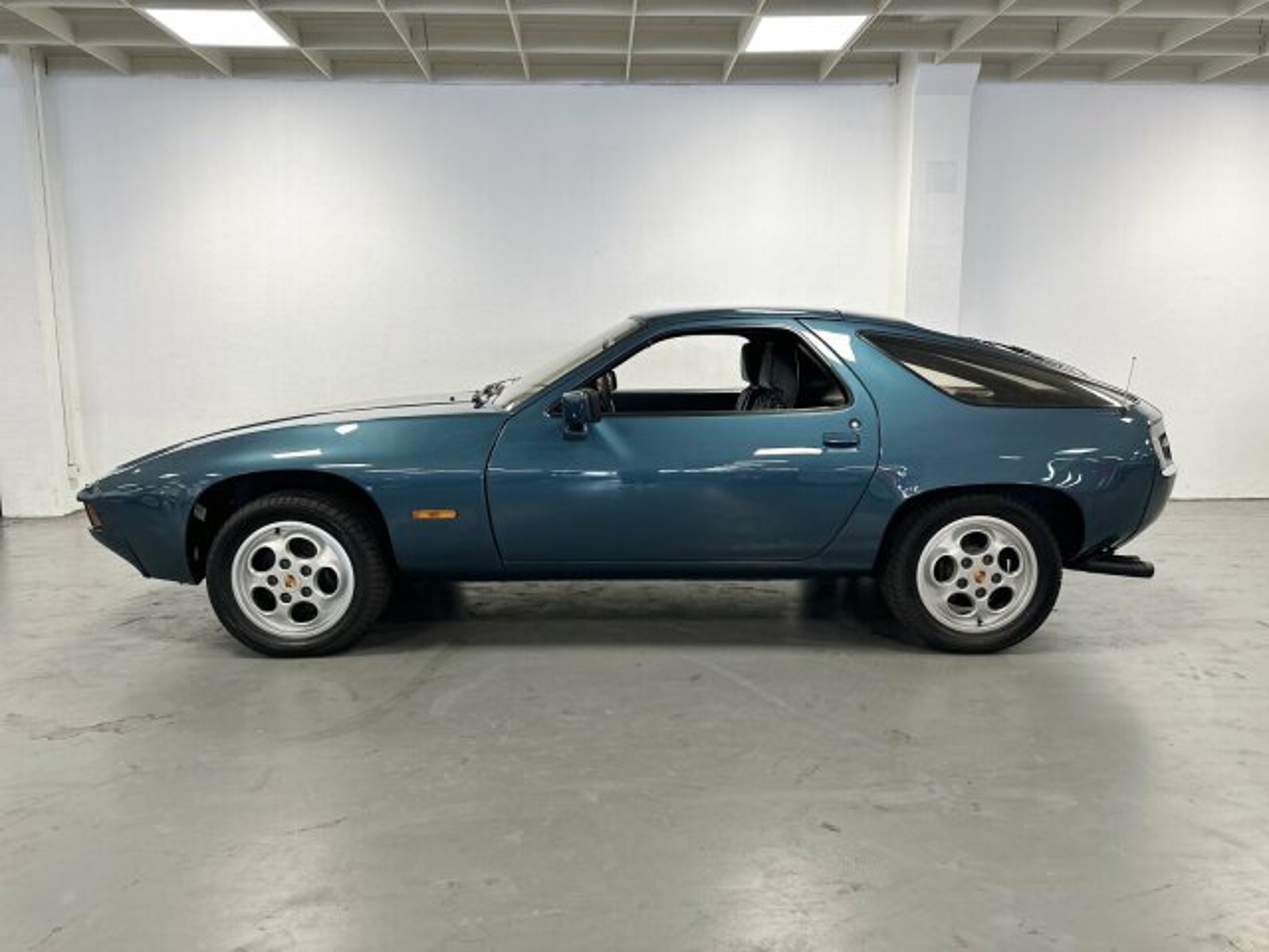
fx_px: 880
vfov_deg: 56.8
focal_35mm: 24
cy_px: 476
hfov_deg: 71.6
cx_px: 634
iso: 200
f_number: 1.78
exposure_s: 1/121
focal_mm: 6.86
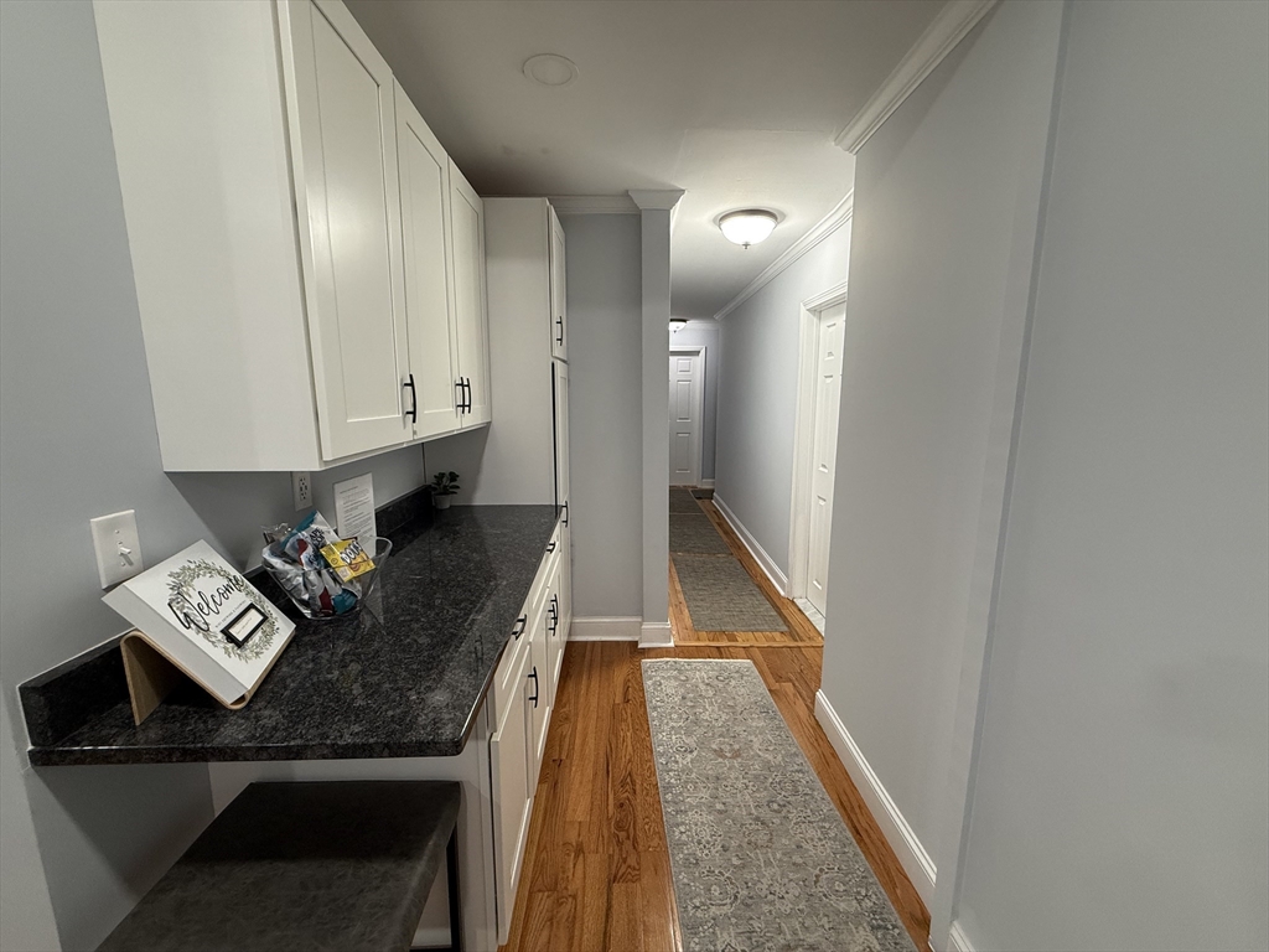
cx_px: 634
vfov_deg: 85.7
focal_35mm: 14
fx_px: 513
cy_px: 476
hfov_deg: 102.1
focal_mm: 2.22
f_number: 2.2
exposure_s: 1/60
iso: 200
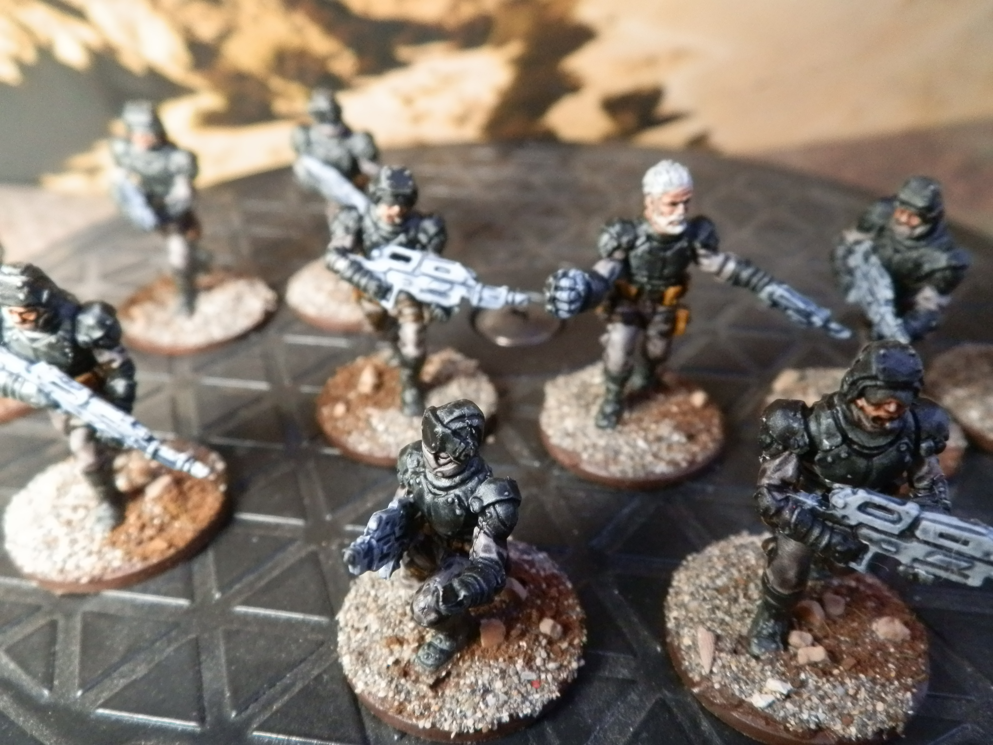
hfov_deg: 63.4
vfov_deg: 49.7
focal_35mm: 28
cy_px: 372
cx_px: 496
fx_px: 803
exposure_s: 1/100
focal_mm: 5
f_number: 3.1
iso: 400
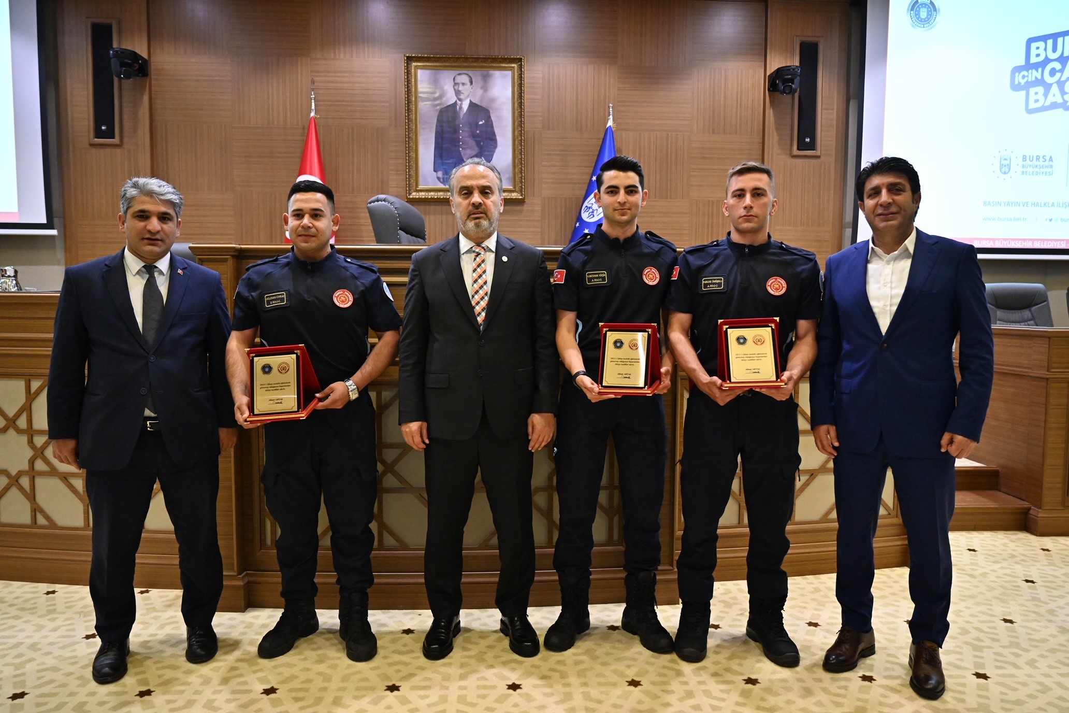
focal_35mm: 26
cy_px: 356
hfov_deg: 68.4
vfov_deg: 48.7
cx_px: 534
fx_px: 787
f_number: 3.2
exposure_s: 1/160
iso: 3200
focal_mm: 26.5
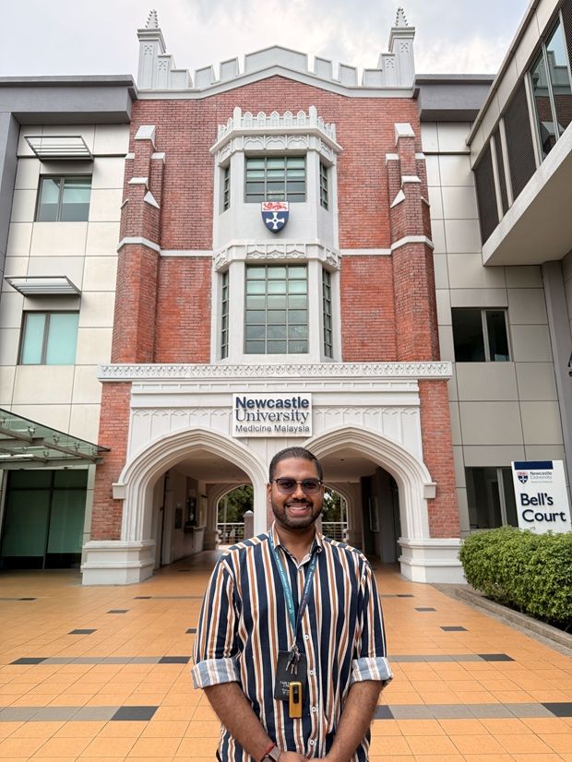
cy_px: 381
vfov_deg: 71.6
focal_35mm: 24
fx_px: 528
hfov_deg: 56.8
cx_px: 286
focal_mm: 6.76
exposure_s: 1/2703
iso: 100
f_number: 1.78
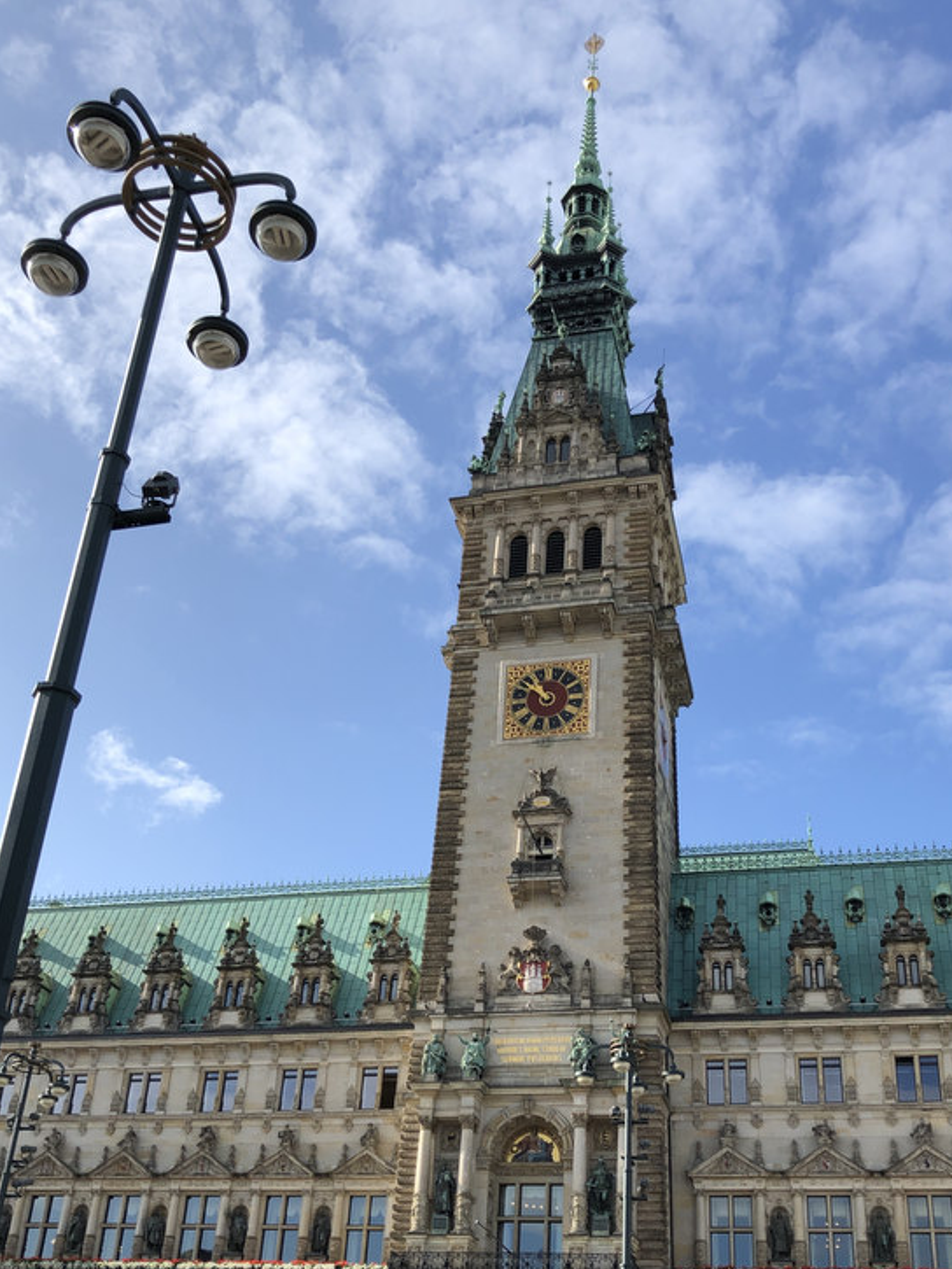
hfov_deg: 39.6
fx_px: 1320
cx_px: 511
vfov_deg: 50.7
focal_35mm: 36
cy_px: 814
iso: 20
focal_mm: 3.99
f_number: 1.8
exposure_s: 1/1372
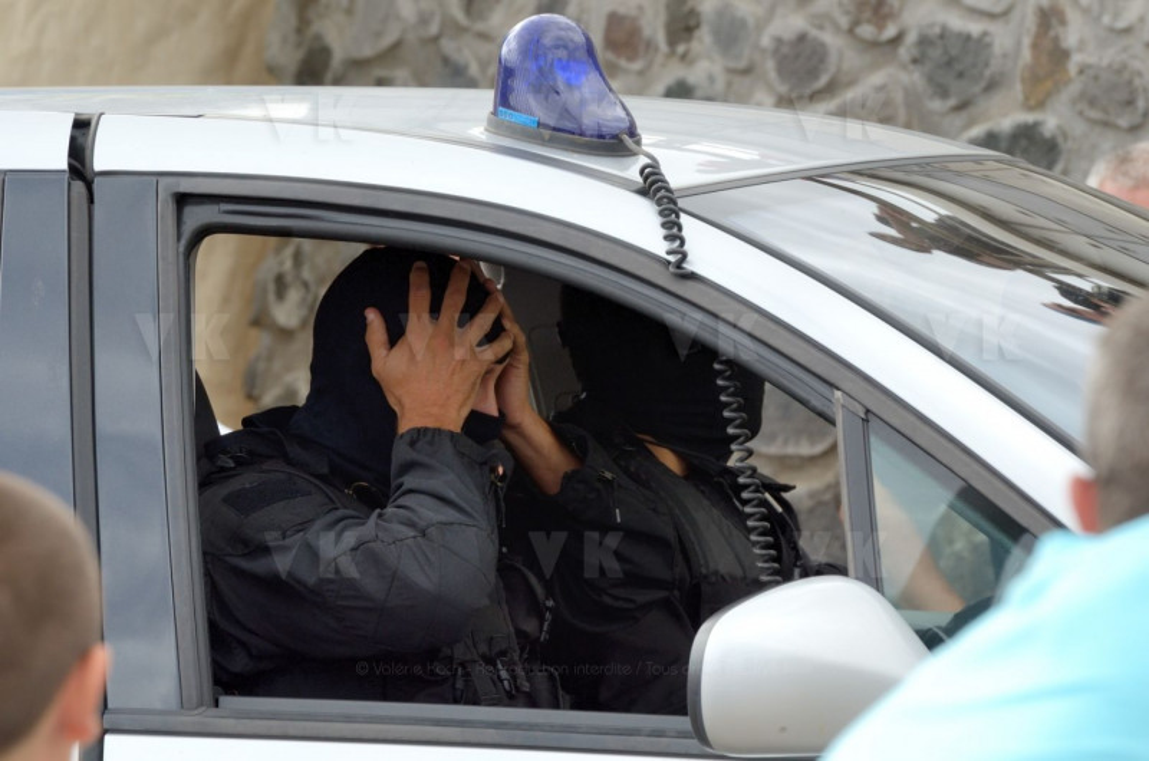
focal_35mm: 300
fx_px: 9556
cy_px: 380
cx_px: 574
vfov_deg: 4.6
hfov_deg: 6.9
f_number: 8
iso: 320
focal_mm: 200
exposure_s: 1/320
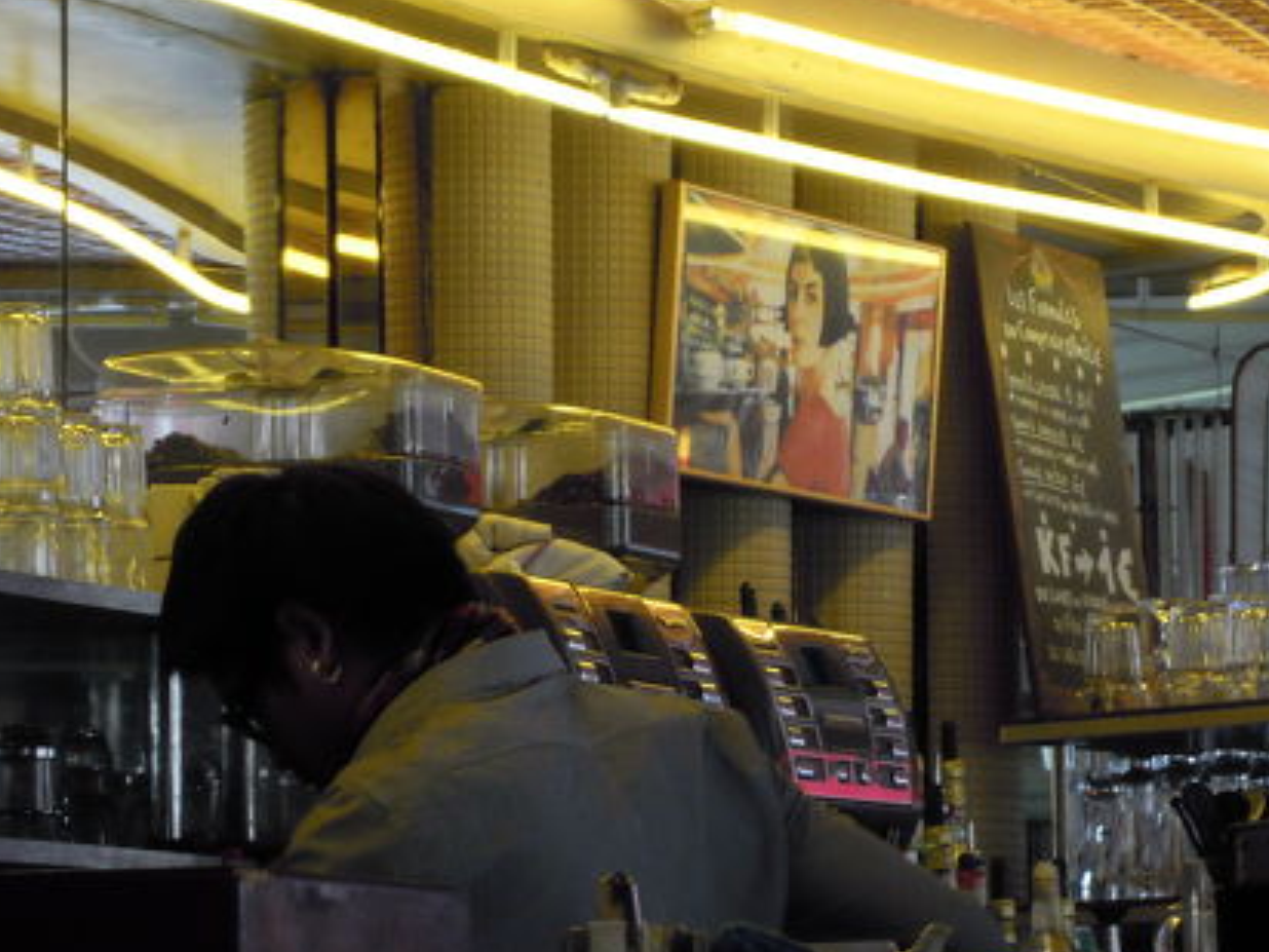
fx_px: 8102
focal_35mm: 221
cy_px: 411
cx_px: 705
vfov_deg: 6.7
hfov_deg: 9.0
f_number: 6.6
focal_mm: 25
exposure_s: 1/25
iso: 320
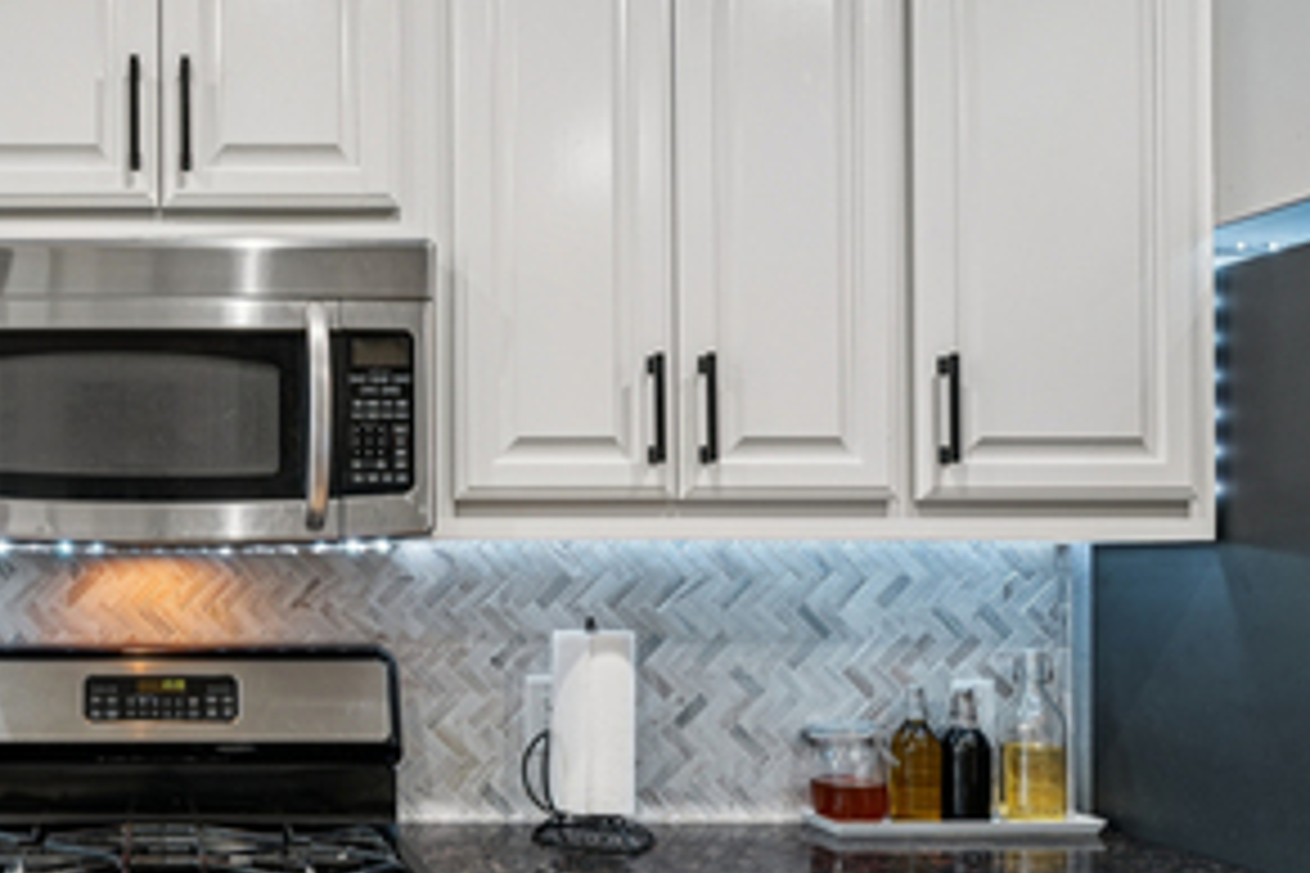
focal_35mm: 33
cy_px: 592
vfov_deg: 39.2
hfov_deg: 50.8
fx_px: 1209
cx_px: 144
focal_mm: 15.1
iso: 320
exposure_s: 1/6
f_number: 8
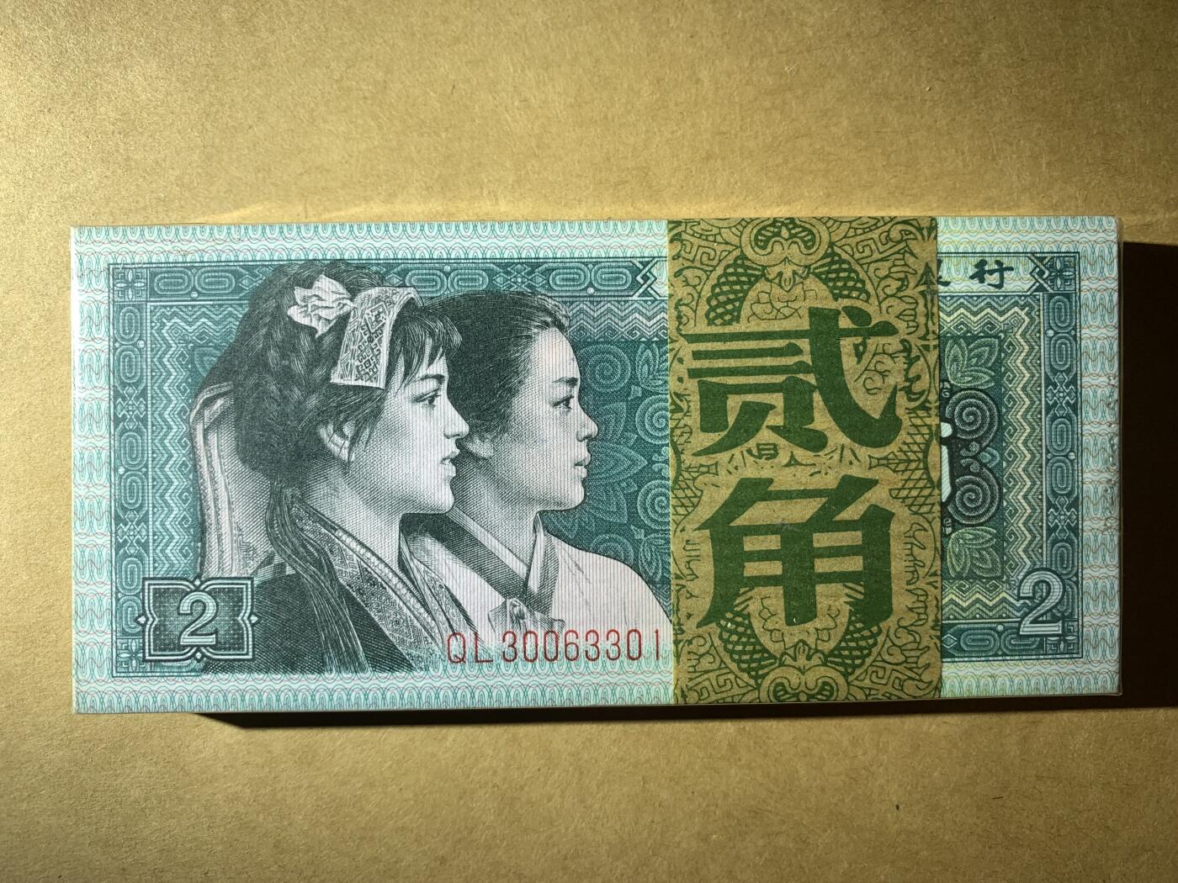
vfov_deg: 53.1
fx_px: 885
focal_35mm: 26
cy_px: 442
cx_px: 589
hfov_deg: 67.3
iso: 25
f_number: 1.8
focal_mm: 4.25
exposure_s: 1/749
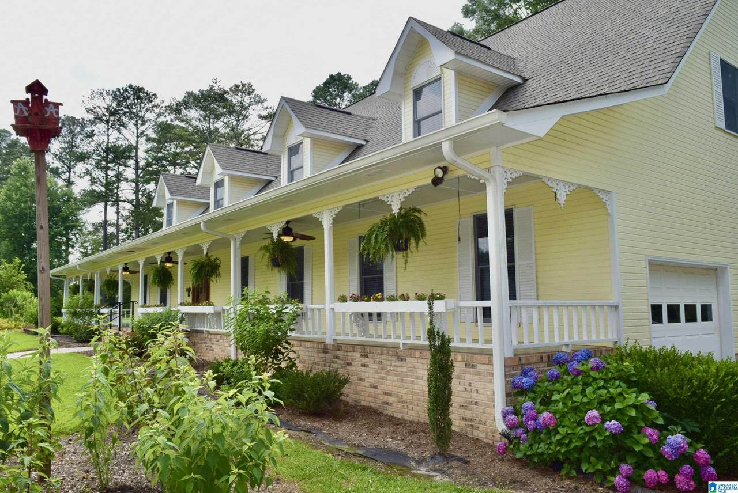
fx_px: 554
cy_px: 246
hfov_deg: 67.3
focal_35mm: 27
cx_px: 369
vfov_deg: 48.0
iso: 100
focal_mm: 18
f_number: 7.1
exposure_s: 1/200
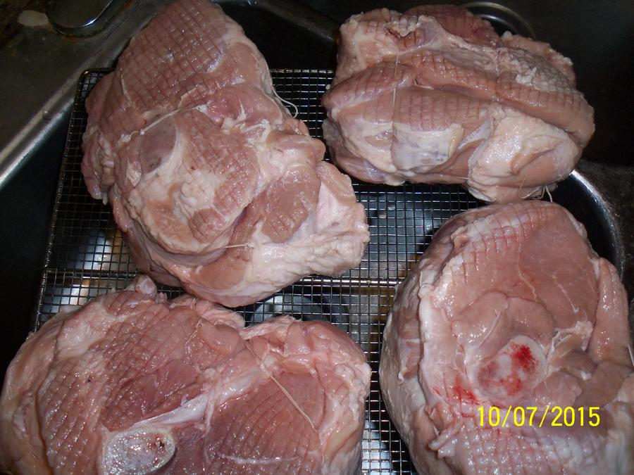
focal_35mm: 38
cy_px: 238
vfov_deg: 37.7
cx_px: 317
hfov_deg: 49.0
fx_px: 696
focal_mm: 6.3
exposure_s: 1/60
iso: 200
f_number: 3.5
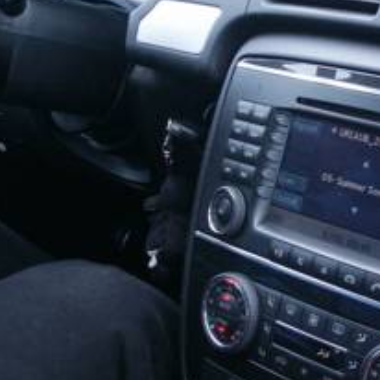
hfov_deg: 22.3
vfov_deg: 22.3
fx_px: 956
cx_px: 288
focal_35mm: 77
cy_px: 94
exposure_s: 1/60
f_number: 2.8
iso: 100
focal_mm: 7.21
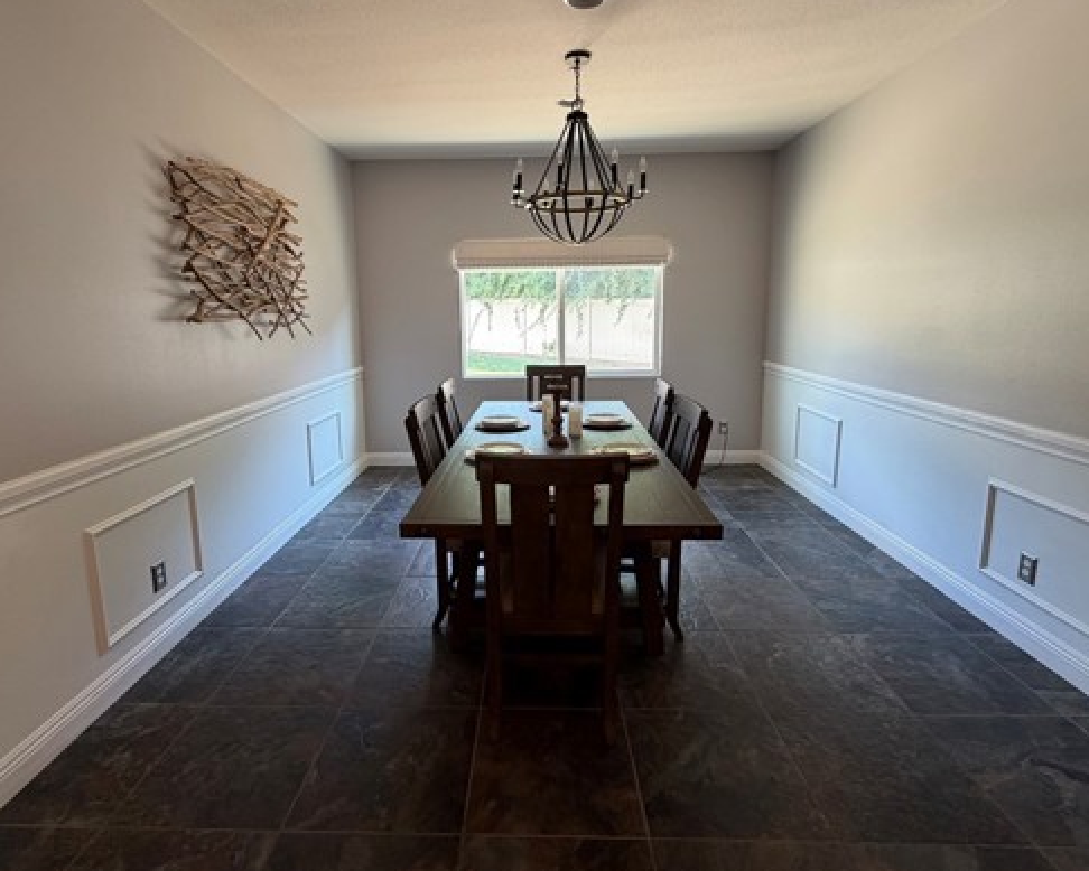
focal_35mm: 18
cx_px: 520
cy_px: 403
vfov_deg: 73.7
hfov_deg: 86.3
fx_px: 580
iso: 160
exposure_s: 1/60
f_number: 2.2
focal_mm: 2.22
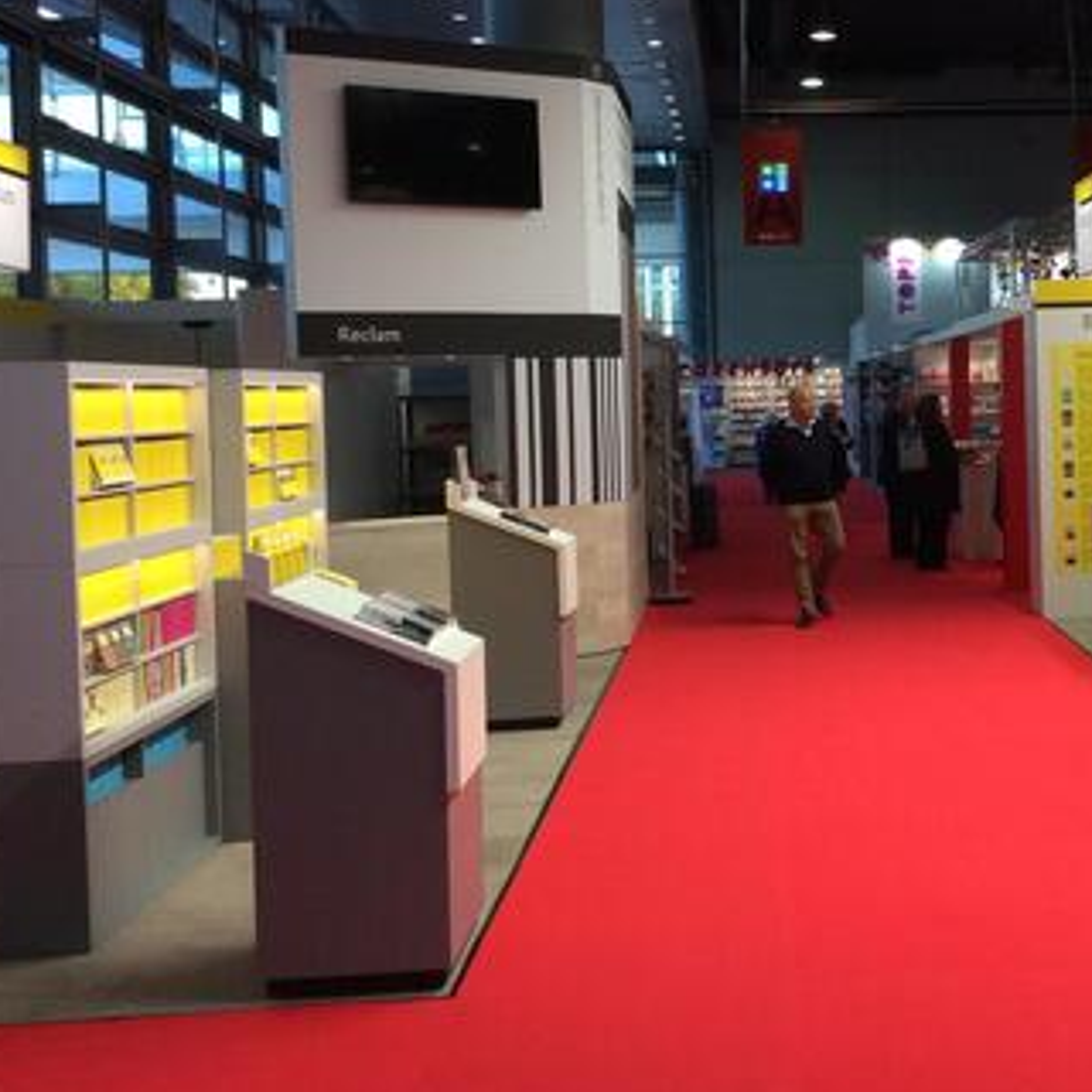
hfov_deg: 31.0
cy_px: 423
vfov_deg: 32.1
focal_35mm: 53
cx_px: 945
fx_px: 1892
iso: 64
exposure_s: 1/100
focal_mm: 3.3
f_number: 2.4
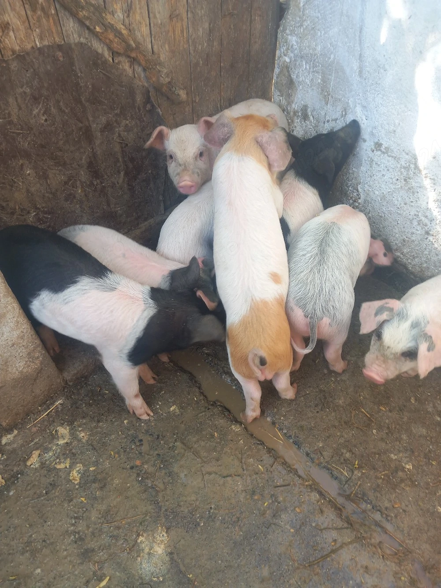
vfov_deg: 65.3
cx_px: 220
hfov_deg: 51.4
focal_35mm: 27
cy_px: 294
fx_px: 459
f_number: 1.8
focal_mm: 4
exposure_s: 1/50.3
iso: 40
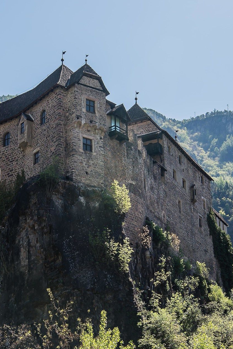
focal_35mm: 84
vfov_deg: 24.0
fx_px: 815
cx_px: 74
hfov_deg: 16.2
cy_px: 255
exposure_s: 1/160
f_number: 8
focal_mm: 44
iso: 100
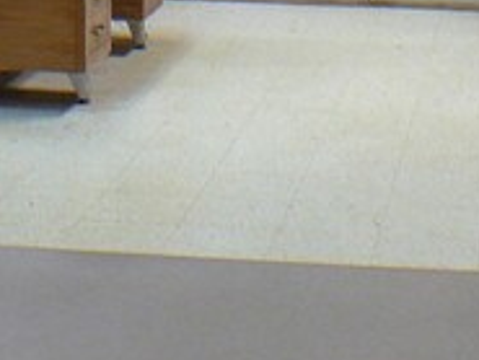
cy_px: 16
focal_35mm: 121
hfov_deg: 16.3
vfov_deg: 12.1
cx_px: 287
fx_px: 1675
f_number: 2.8
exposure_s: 1/15
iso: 200
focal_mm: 5.2
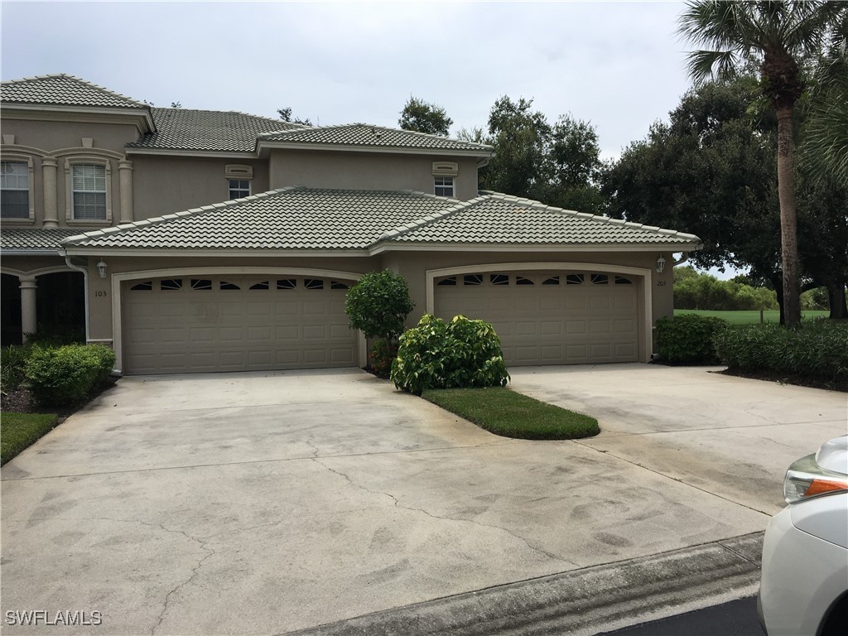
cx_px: 424
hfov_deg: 61.7
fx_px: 710
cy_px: 318
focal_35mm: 29
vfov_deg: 48.2
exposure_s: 1/2564
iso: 25
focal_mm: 4.15
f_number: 2.2
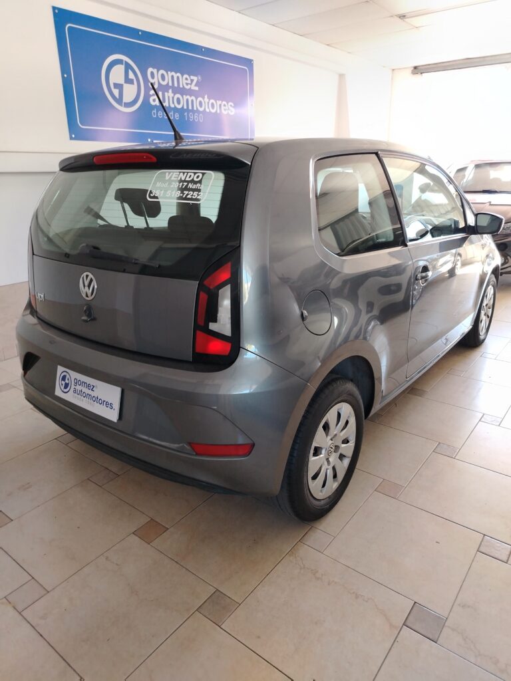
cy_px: 340
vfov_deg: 71.6
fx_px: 472
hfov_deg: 56.8
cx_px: 256
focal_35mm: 24
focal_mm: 5.25
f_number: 1.75
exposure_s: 1/50
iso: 369
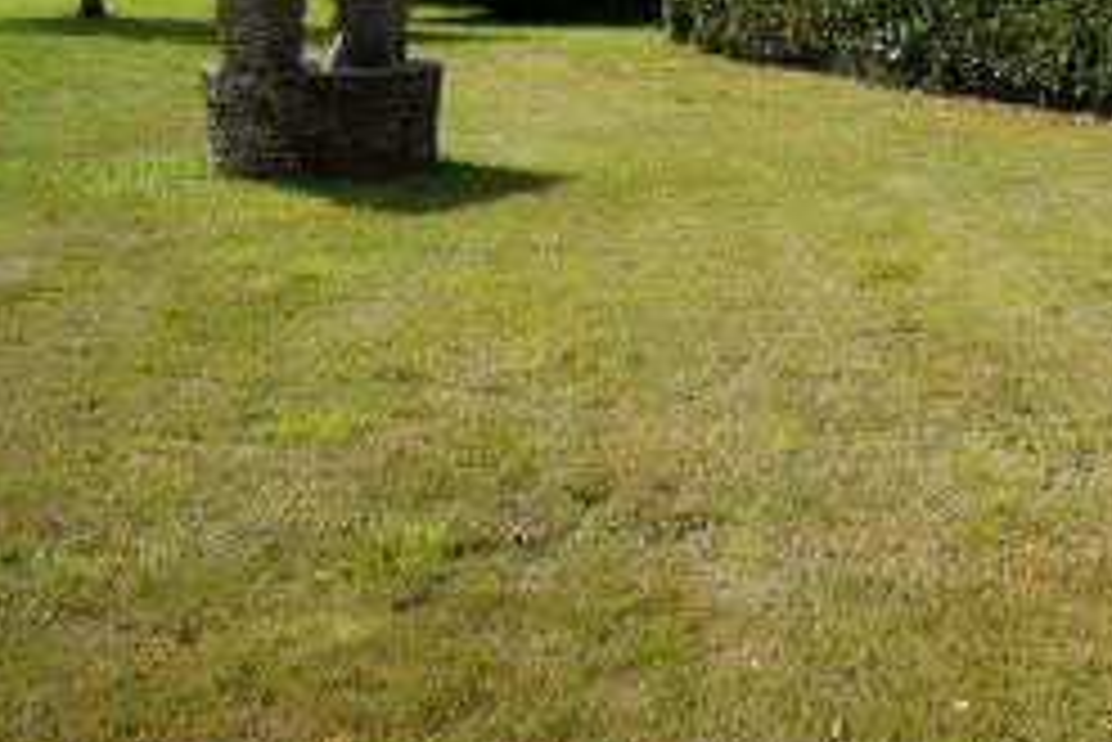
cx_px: 918
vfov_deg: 25.3
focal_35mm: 52
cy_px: 83
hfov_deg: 36.6
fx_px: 1607
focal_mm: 18
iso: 100
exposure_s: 1/60
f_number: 16
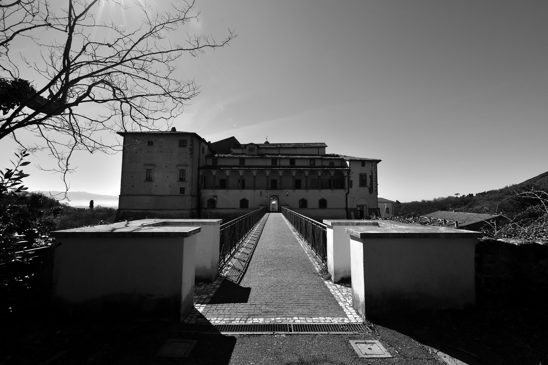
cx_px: 274
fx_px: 228
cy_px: 182
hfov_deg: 100.4
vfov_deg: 77.3
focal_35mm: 15
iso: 100
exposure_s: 1/125
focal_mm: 10
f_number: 14
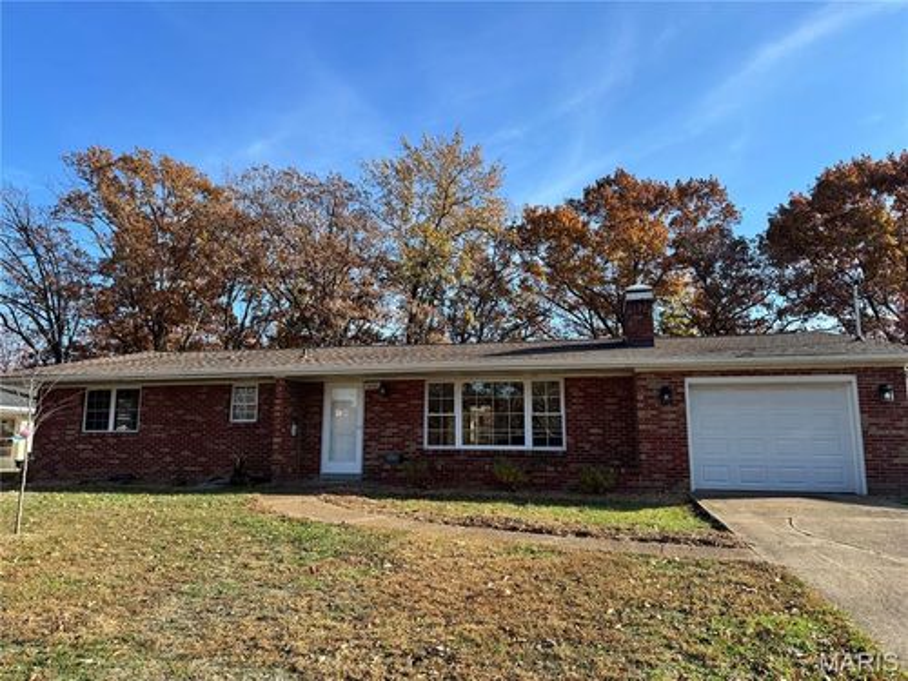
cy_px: 340
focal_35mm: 24
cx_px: 454
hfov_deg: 71.6
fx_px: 630
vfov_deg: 56.8
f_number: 1.78
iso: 80
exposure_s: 1/2174
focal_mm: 6.76
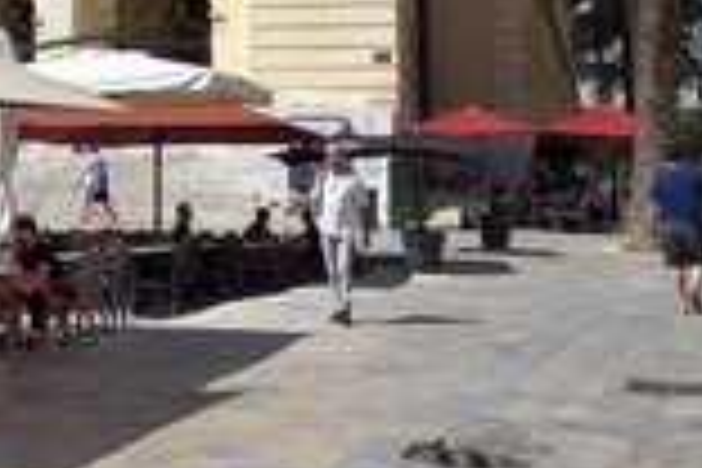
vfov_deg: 15.3
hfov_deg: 23.2
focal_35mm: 86
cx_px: 108
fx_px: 1677
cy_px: -99
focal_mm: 32
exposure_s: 1/250
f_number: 14
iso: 200
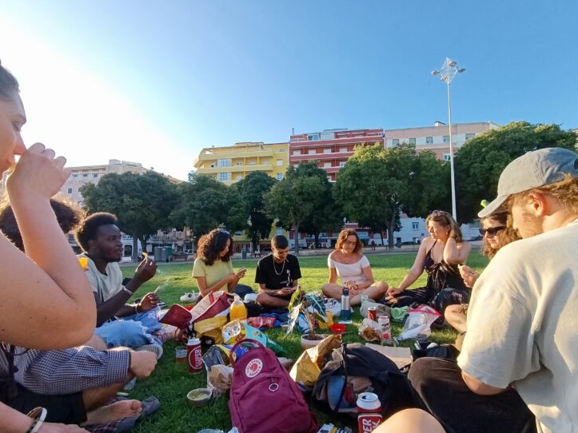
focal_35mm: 17
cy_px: 221
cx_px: 293
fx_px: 284
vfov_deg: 74.7
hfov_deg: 91.0
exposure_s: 1/419
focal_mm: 1.65
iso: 50
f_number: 2.2
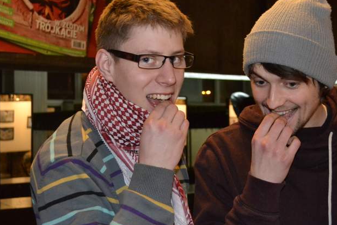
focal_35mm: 62
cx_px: 181
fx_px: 580
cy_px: 105
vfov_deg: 21.9
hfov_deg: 32.4
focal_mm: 32
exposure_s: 1/60
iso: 3200
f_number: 4.8
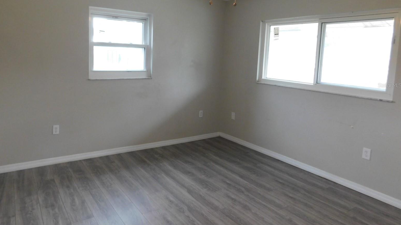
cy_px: 85
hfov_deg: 71.9
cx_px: 195
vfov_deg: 44.0
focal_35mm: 26
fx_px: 276
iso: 280
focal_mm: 4
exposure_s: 1/30
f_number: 3
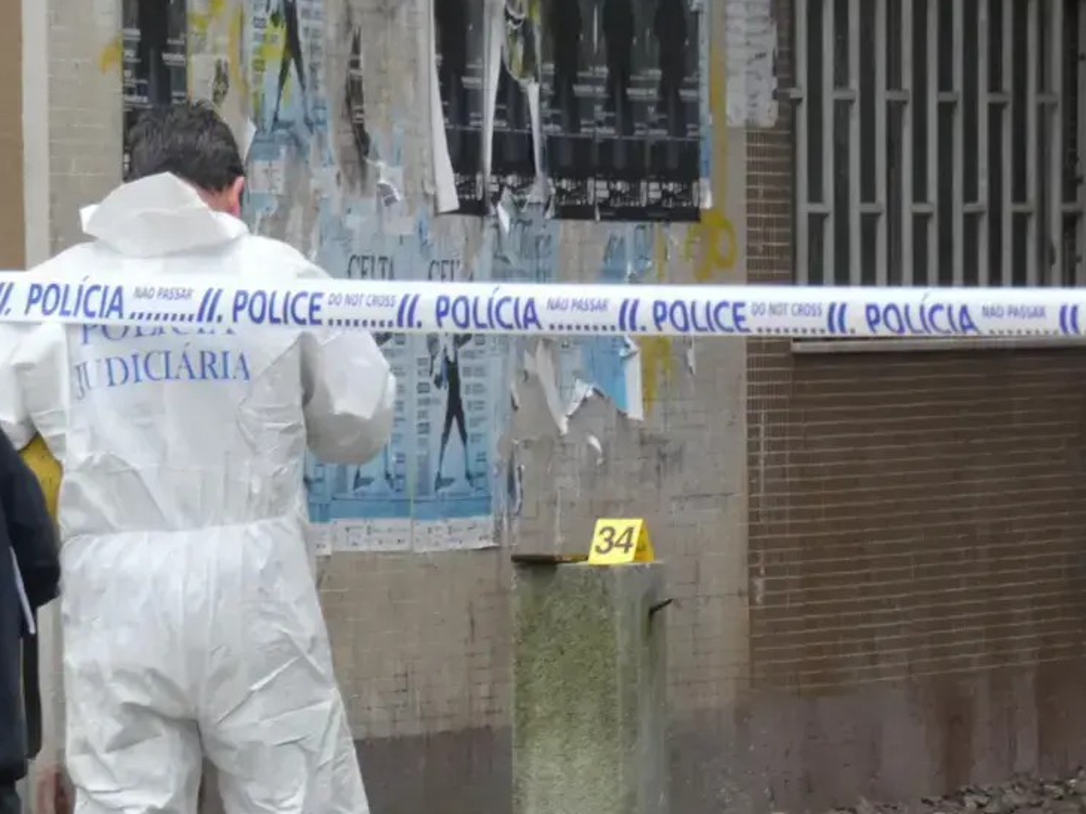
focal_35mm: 478
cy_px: 613
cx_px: 790
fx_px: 14994
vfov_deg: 3.1
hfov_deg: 4.1
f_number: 5.5
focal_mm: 52.2
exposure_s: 1/80
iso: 160
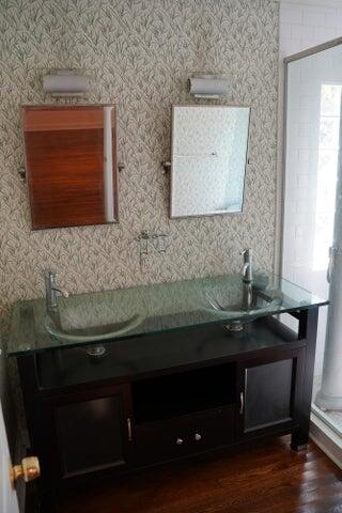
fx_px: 399
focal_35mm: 28
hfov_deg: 46.4
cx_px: 171
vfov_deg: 65.5
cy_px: 256
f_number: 4
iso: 1000
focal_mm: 28
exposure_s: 1/160
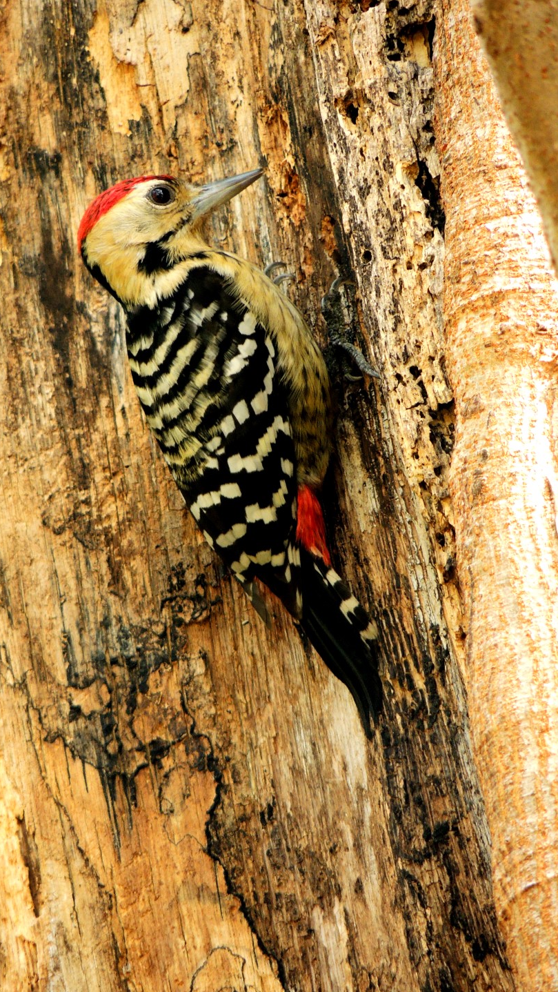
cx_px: 265
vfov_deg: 2.2
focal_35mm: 982
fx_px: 25827
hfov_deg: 1.2
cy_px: 496
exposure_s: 1/40
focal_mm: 160.5
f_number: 5.5
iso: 200
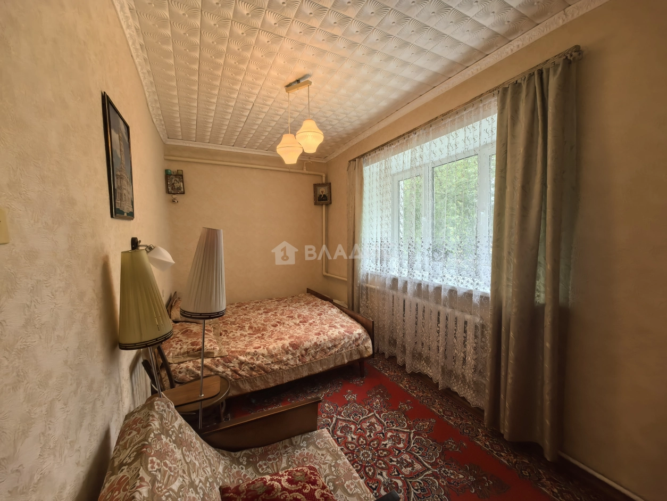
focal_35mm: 13
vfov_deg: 89.9
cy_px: 250
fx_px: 251
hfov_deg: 106.2
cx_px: 334
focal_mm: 1.95
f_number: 2.2
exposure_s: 1/50
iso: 160
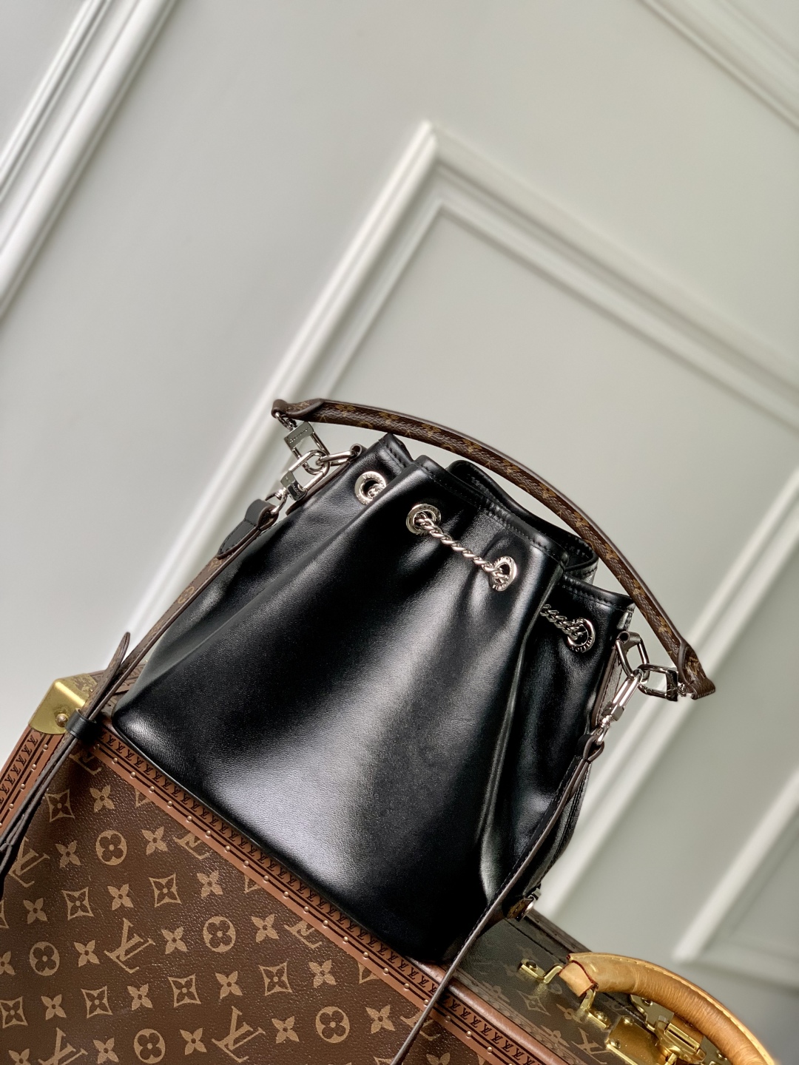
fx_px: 1600
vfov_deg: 36.8
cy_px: 532
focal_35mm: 52
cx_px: 400
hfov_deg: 28.0
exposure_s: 1/122
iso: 80
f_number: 2.4
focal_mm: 6
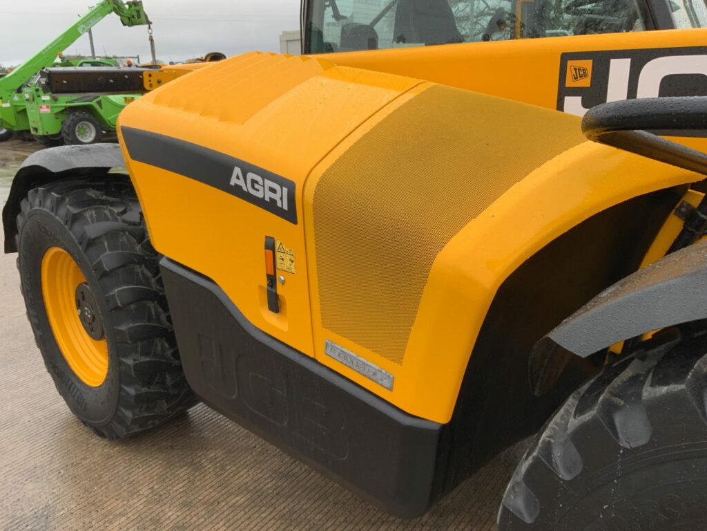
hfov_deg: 61.7
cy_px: 266
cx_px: 354
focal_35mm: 29
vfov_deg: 48.2
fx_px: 592
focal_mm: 3
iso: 16
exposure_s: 1/194
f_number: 1.8
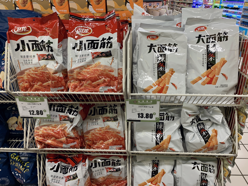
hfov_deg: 67.3
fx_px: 186
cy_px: 93
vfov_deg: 53.1
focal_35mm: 26
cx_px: 124
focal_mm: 4.25
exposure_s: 1/50
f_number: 1.8
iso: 64
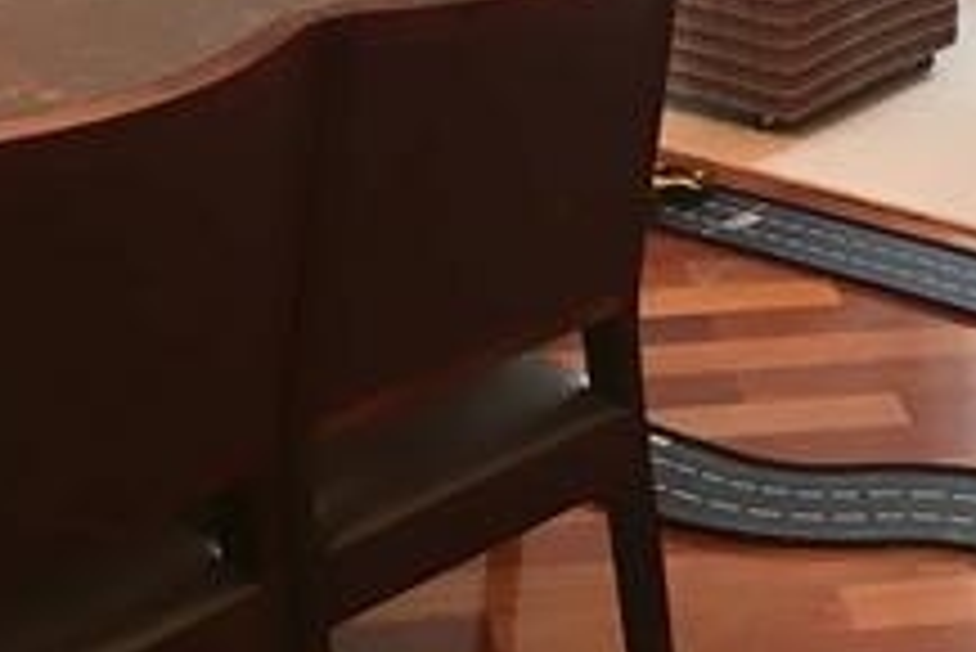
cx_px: 630
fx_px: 2713
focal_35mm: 100
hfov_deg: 20.3
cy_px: -504
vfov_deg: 12.6
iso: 50
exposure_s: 1/30
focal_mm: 4.15
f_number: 2.2
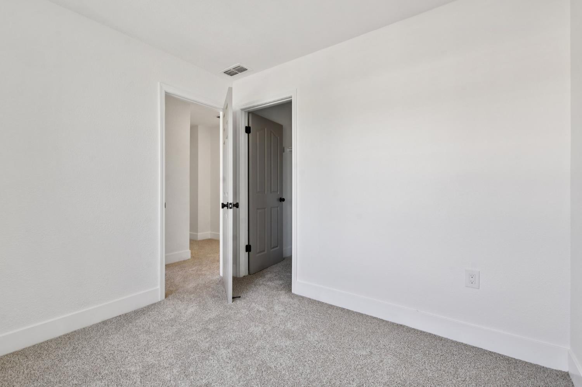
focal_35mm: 15
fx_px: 242
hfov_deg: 100.4
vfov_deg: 77.3
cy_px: 194
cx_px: 291
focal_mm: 10
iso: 100
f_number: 8
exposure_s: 1/13
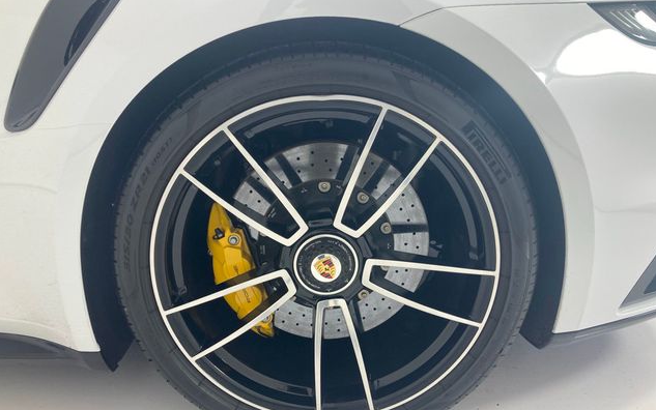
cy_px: 229
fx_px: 536
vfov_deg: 41.8
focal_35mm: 30
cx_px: 330
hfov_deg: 62.9
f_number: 1.8
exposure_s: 1/120
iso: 25
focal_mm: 3.99
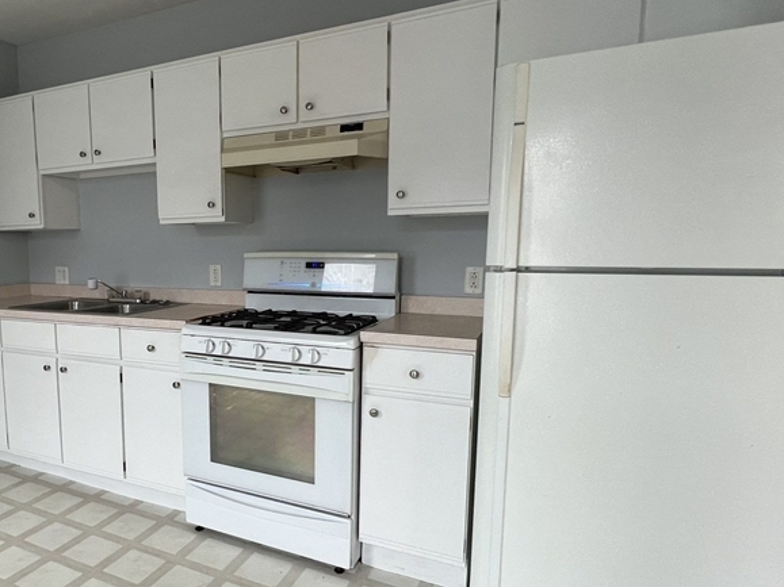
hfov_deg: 70.9
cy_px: 316
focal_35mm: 23
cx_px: 237
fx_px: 521
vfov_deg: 58.8
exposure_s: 1/120
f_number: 1.8
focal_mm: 1.57
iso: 100
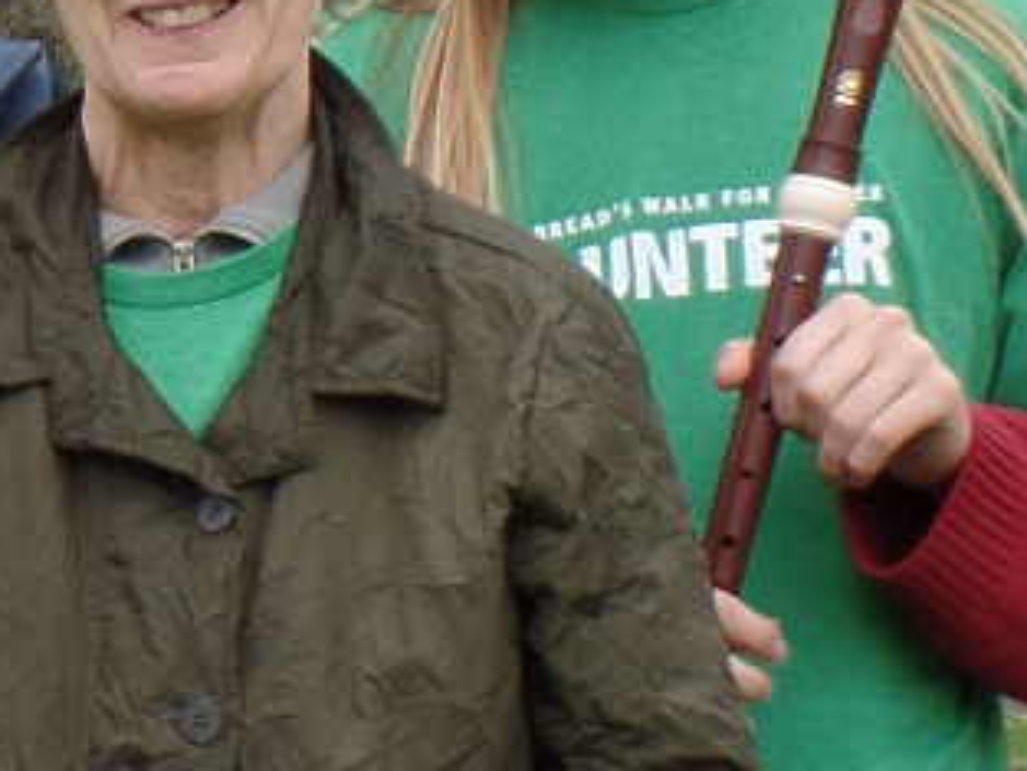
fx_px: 6589
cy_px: 823
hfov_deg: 8.6
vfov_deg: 6.7
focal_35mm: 222
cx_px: -804
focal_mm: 6.2
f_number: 3.4
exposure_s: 1/90
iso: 80
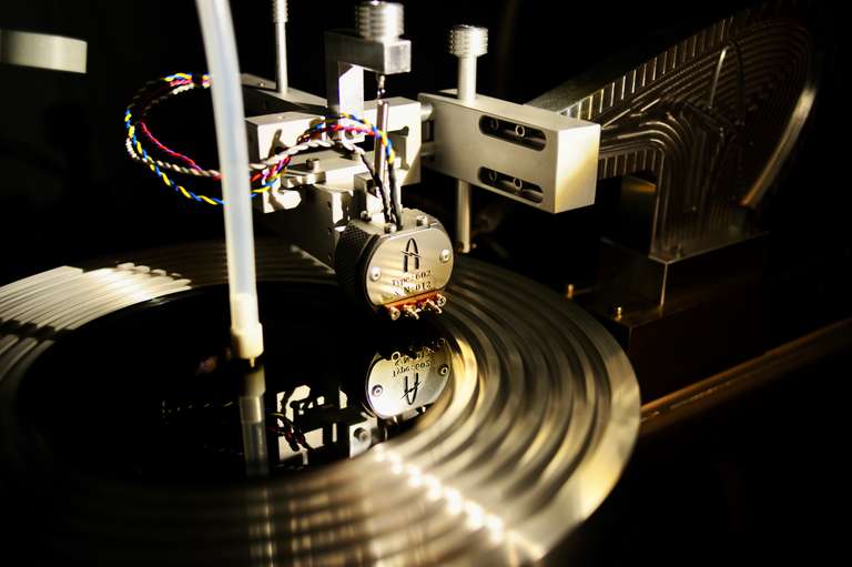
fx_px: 828
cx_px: 426
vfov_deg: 37.8
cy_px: 284
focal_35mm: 35
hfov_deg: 54.5
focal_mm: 35
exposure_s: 1/60
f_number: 2.8
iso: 640
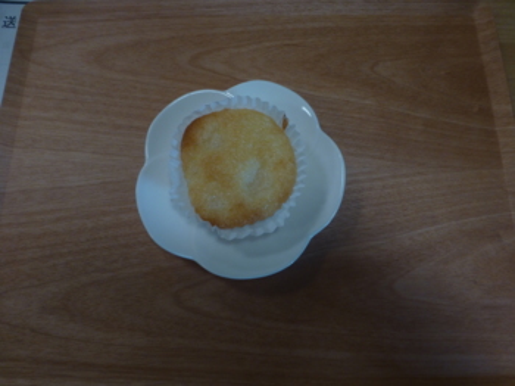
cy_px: 193
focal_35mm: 24
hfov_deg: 71.6
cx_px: 258
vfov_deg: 56.8
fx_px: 357
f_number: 3.3
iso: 160
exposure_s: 1/60
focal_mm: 4.3
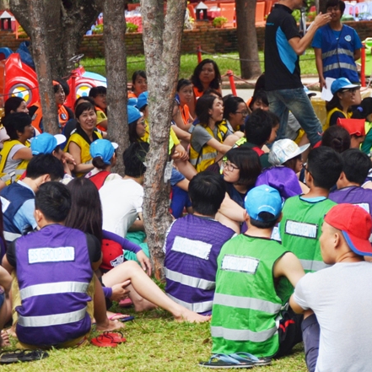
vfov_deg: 10.7
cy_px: 102
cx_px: 302
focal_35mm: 163
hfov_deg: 10.7
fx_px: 1982
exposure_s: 1/160
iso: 100
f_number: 4
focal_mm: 55
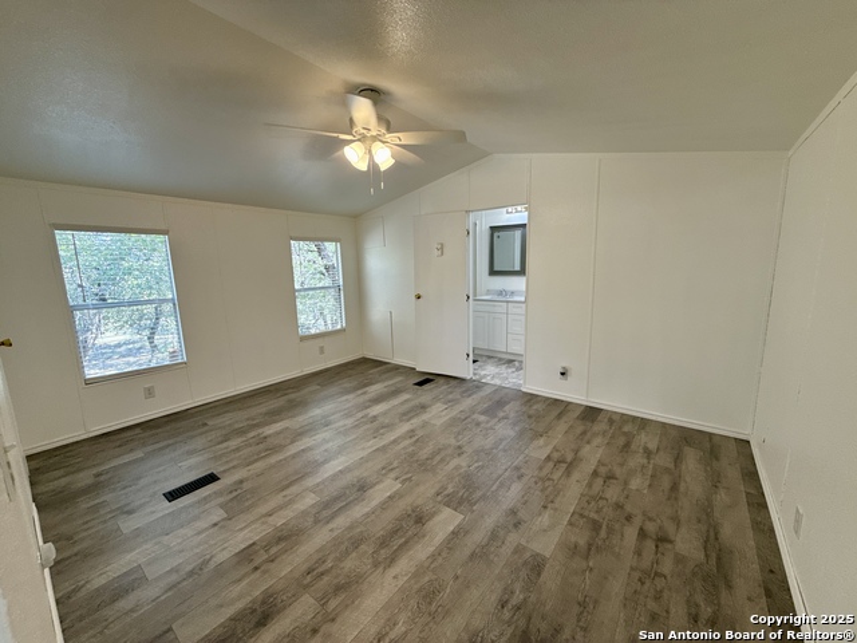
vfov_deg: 85.7
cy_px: 322
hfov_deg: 102.1
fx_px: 347
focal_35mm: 14
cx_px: 428
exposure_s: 1/120
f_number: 2.2
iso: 160
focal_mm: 2.22
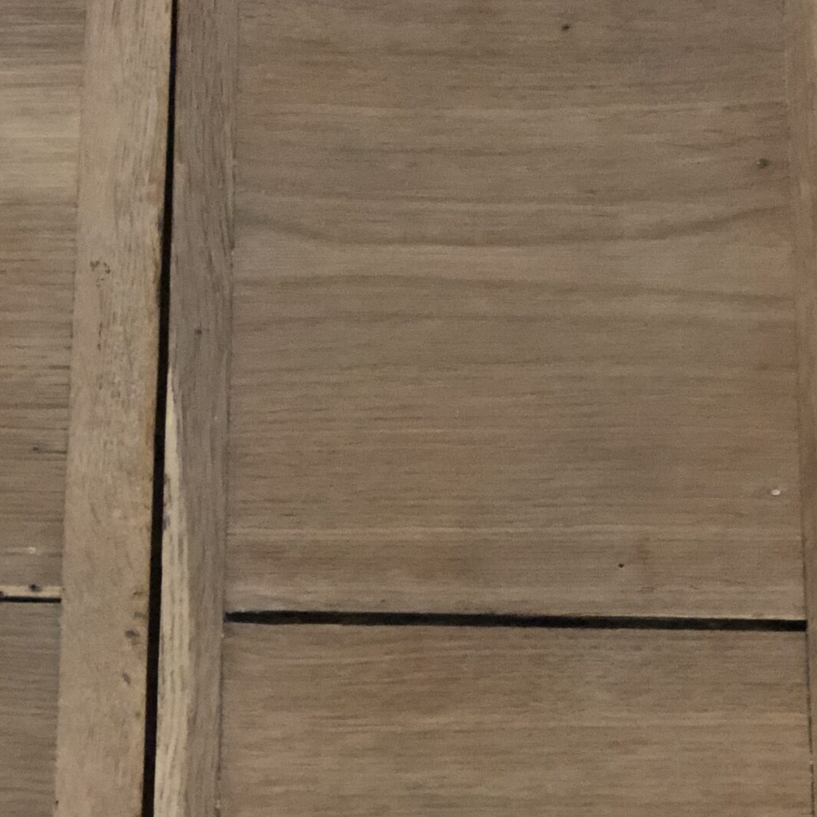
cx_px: 362
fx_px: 2964
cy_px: 482
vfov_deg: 15.7
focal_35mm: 111
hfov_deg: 15.7
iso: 250
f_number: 2.4
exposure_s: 1/8
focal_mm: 6
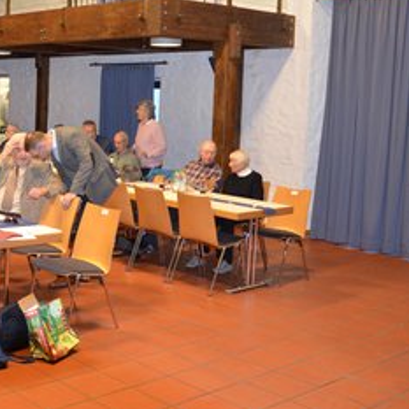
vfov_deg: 32.1
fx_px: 706
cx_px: 23
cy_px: 143
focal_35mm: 53
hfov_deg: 30.5
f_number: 3.8
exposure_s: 1/60
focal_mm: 21
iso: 1600
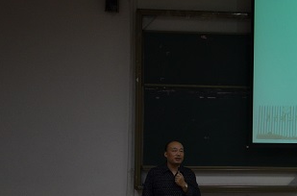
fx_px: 839
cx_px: 285
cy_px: 113
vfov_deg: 13.3
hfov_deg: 19.6
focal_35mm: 102
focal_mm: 35
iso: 800
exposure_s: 1/100
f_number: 5
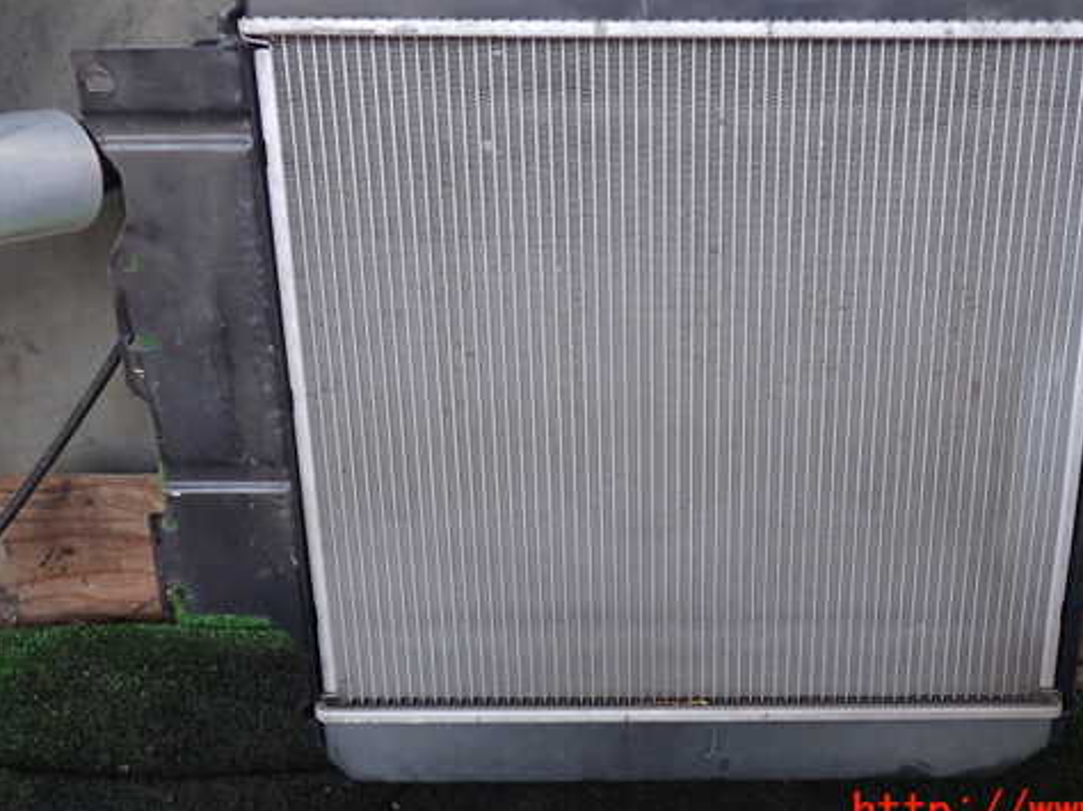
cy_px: 329
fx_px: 1188
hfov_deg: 48.5
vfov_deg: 37.6
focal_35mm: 38
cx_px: 683
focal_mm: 5.4
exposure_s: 1/60
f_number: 2.3
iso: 100
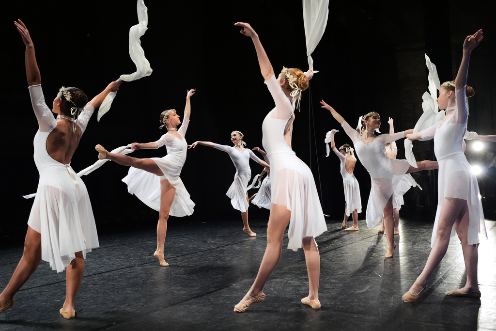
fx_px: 482
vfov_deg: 37.9
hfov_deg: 54.4
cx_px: 248
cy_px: 166
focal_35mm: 35
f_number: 4
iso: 6400
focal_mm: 35
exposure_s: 1/1600
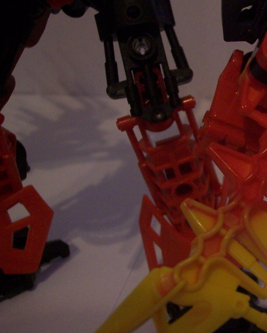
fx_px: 820
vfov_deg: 23.0
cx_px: 325
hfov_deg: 17.6
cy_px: 150
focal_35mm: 83
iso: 200
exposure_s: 1/8
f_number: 3.4
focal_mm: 8
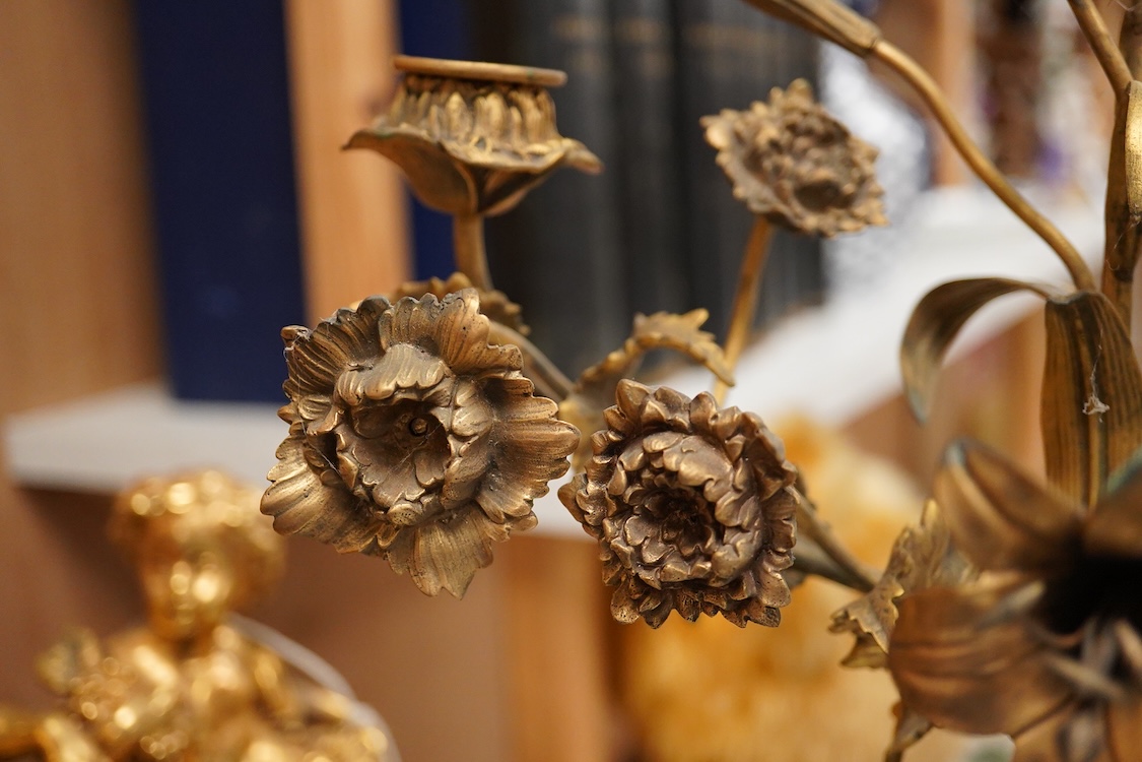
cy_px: 381
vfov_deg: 29.9
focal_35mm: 45
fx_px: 1427
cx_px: 571
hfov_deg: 43.6
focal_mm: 30
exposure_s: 1/400
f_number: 3.5
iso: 2500
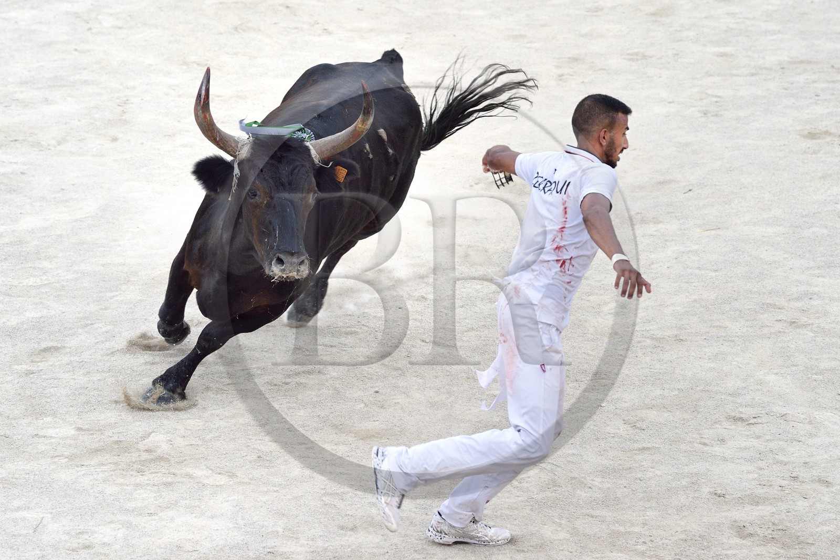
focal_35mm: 200
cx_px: 420
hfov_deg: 10.3
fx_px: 4665
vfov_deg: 6.9
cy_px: 280
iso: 800
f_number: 5.6
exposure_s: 1/800
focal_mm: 200
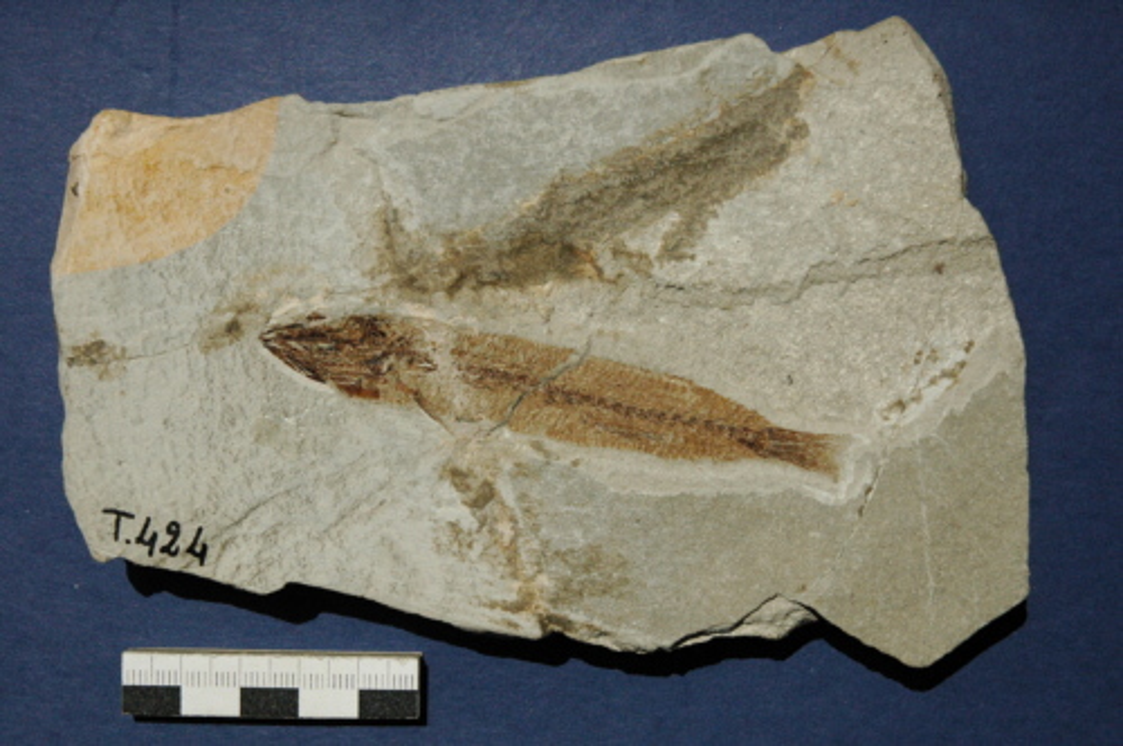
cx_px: 562
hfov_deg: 30.5
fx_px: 2056
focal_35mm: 66
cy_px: 373
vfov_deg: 20.6
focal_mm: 44
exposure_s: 1/8000
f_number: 8
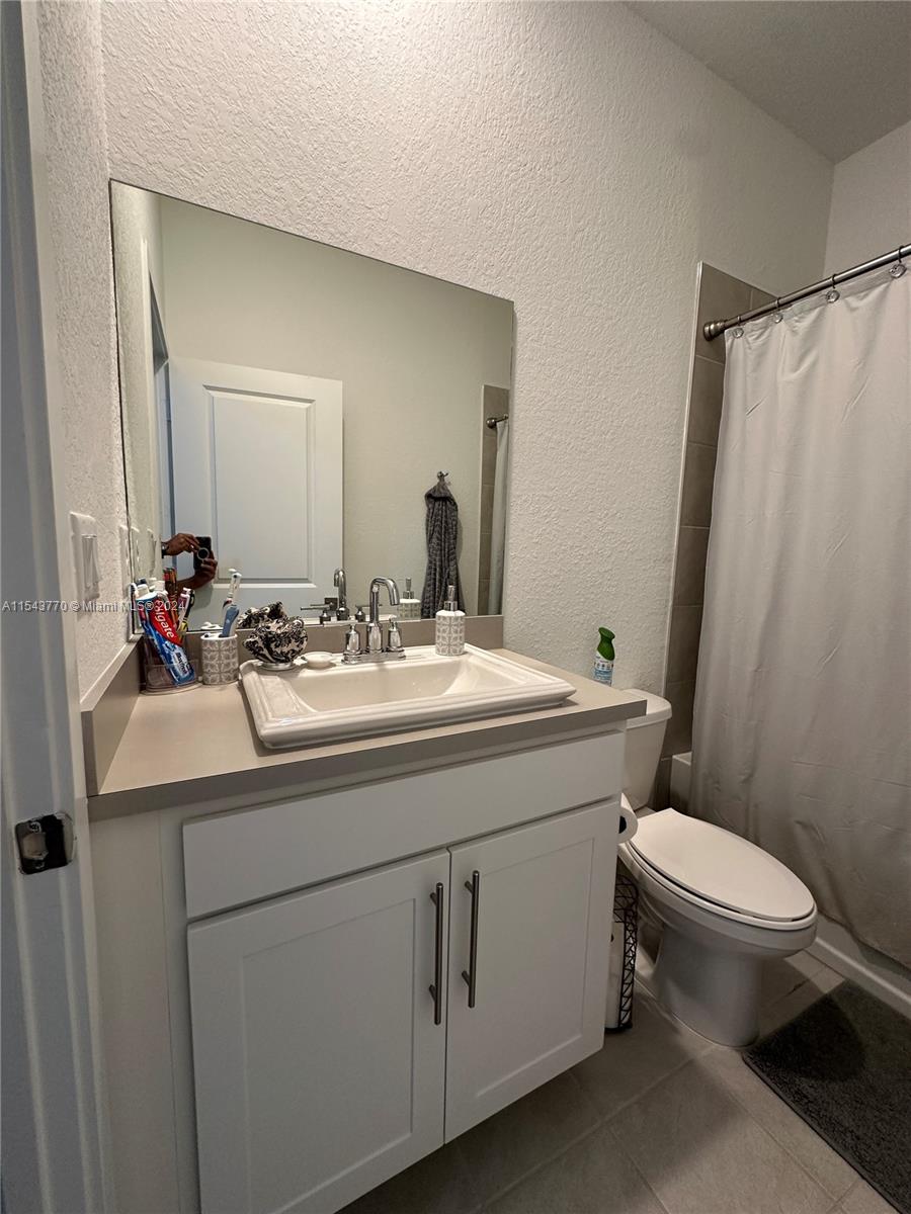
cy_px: 607
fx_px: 491
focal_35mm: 14
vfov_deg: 102.1
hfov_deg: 85.7
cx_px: 456
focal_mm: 2.22
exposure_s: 1/60
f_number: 2.2
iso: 160
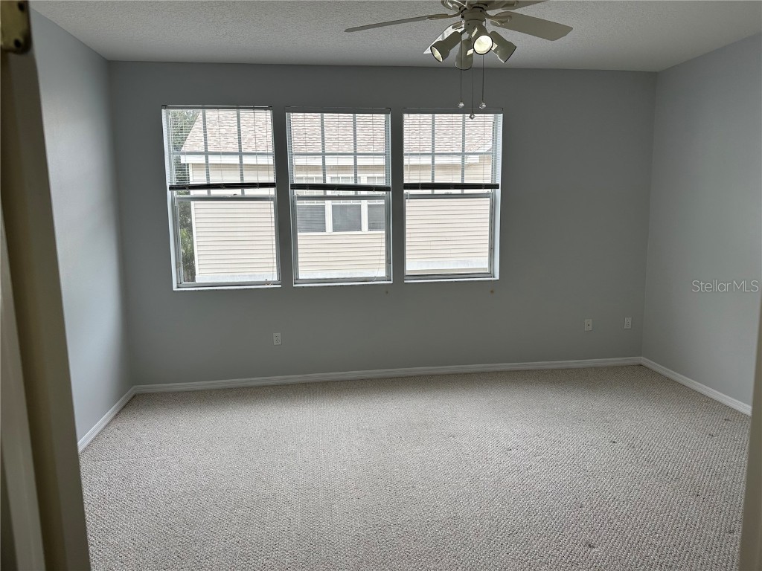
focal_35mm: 24
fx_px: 528
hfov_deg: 71.6
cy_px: 286
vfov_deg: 56.8
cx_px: 381
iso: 80
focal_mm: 6.86
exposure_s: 1/309
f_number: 1.78
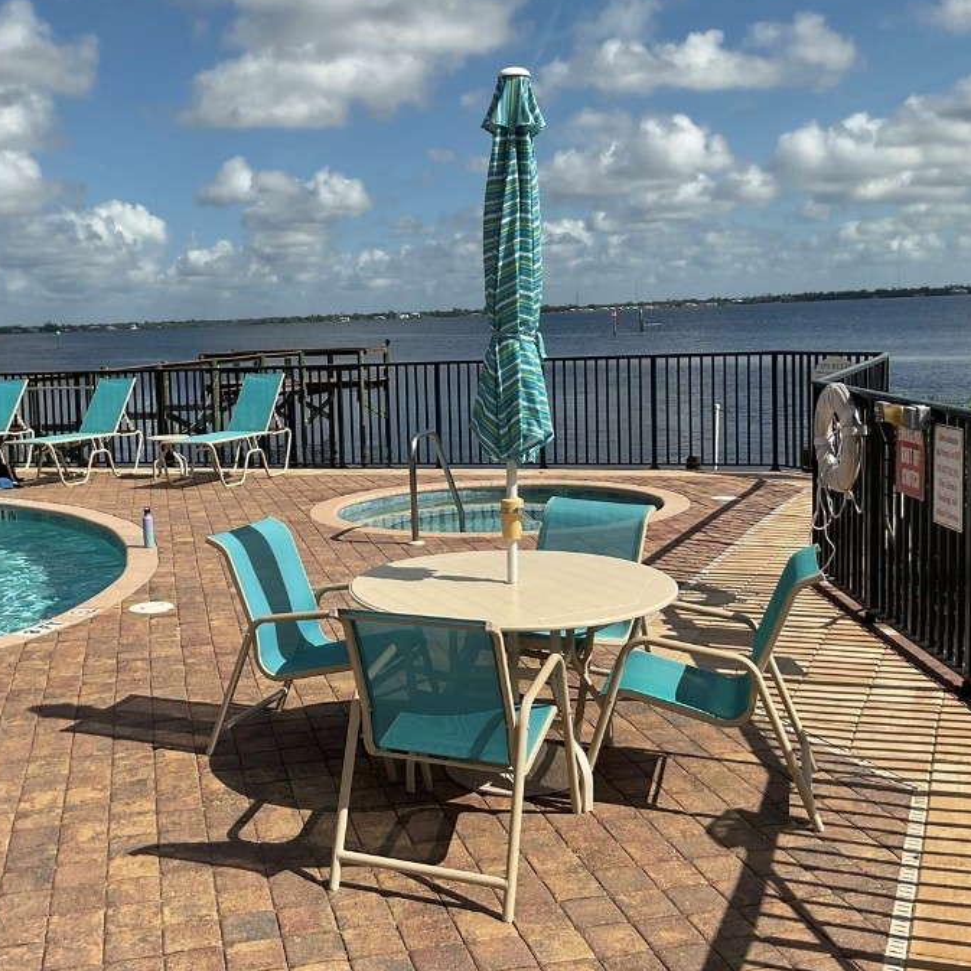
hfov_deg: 42.7
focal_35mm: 39
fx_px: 1238
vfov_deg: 42.8
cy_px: 441
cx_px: 400
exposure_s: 1/3322
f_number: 1.8
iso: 16
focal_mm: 3
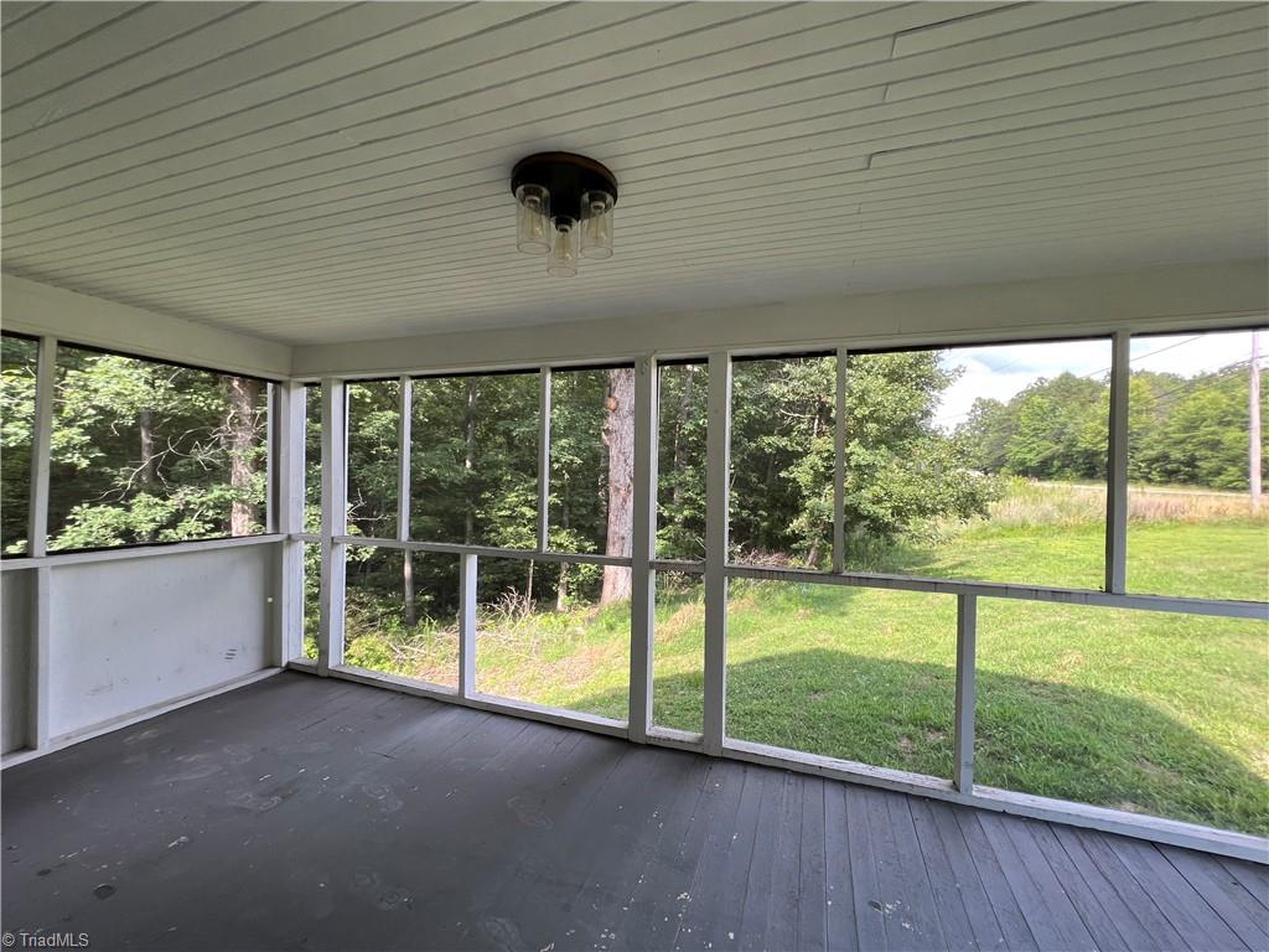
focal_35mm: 13
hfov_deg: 106.2
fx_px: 477
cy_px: 476
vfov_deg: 89.9
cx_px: 634
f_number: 1.8
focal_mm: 1.57
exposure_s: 1/99
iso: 40
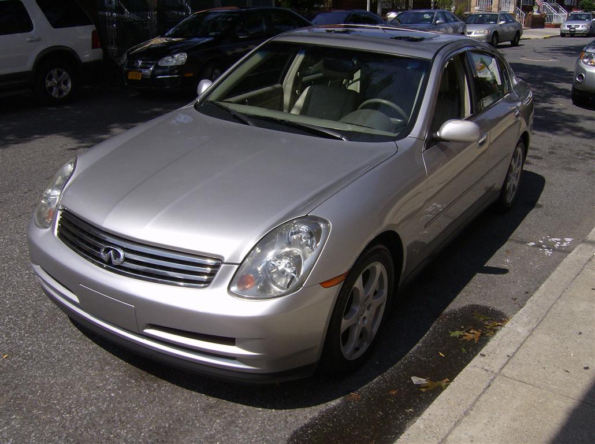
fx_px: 617
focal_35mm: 36
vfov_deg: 39.5
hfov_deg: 51.4
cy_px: 222
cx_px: 298
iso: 100
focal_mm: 6
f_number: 4.7
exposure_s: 1/1460
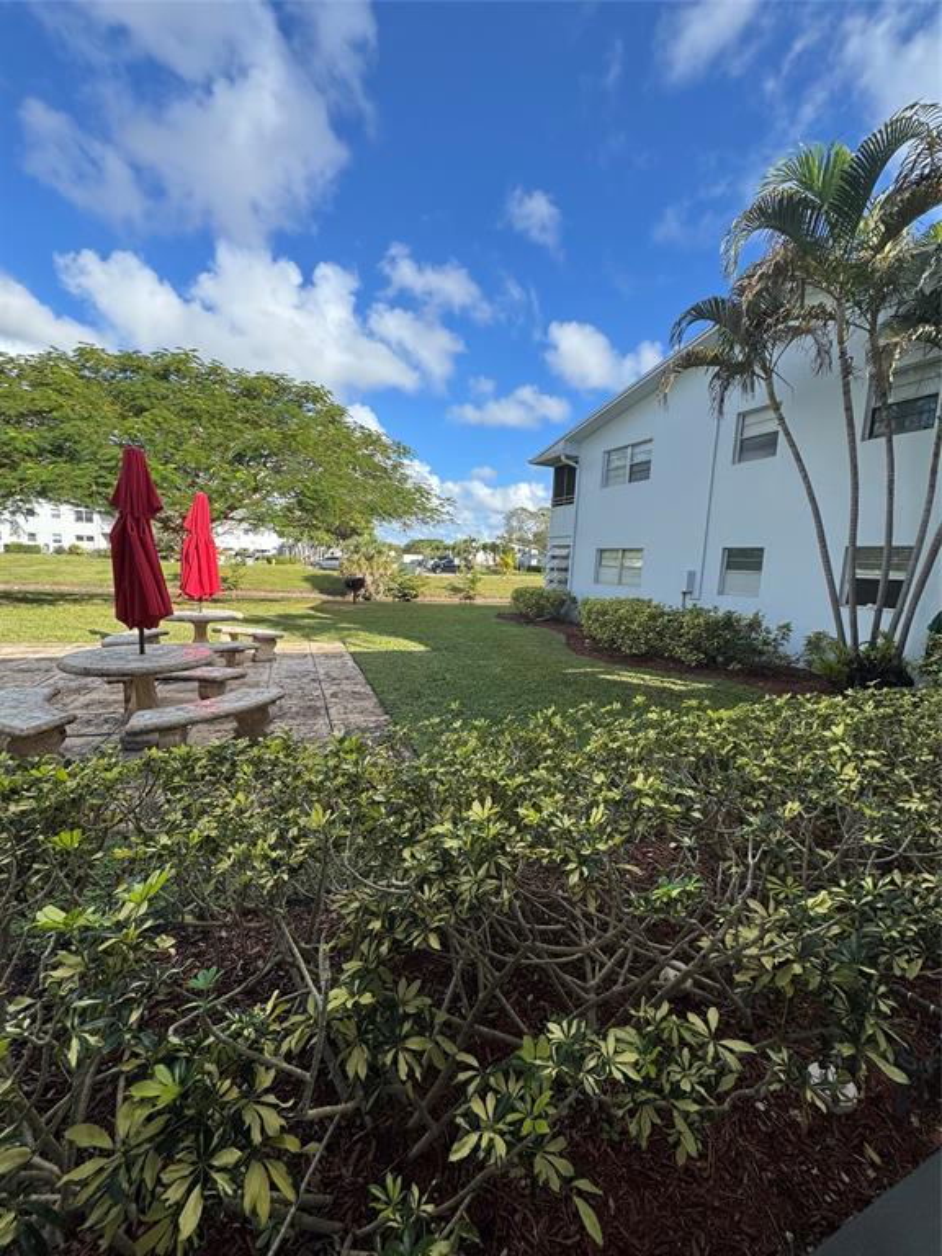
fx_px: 508
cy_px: 628
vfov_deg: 102.1
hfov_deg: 85.7
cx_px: 471
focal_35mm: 14
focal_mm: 2.22
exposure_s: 1/1178
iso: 50
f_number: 2.2
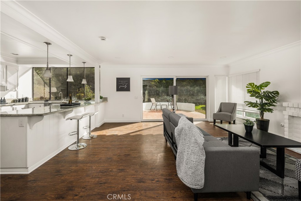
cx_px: 150
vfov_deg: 81.2
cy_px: 100
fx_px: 117
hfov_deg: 104.2
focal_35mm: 14
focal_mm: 14
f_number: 6.3
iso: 100
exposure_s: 1/60
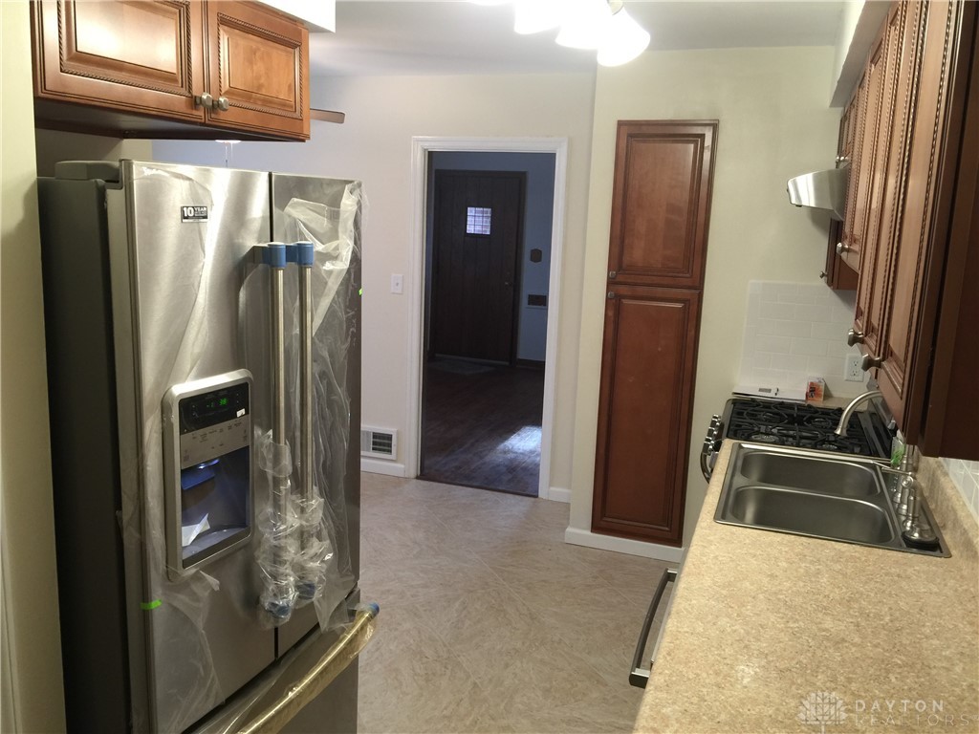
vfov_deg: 48.2
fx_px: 820
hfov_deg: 61.7
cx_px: 490
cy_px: 367
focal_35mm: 29
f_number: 2.2
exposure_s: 1/15
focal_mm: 4.15
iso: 50
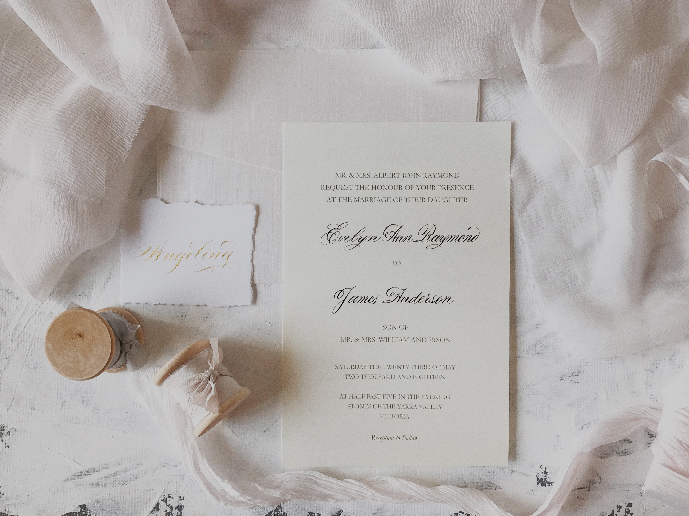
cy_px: 258
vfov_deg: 48.2
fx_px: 577
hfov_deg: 61.7
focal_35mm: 29
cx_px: 353
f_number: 1.8
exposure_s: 1/103
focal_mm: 3.99
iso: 20
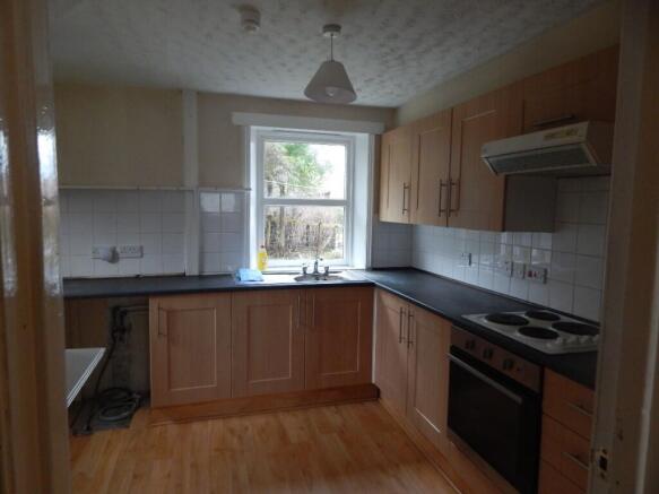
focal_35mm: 22
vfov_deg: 61.1
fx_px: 419
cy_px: 247
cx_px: 330
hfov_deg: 76.4
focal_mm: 4
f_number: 3
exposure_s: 1/20
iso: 400
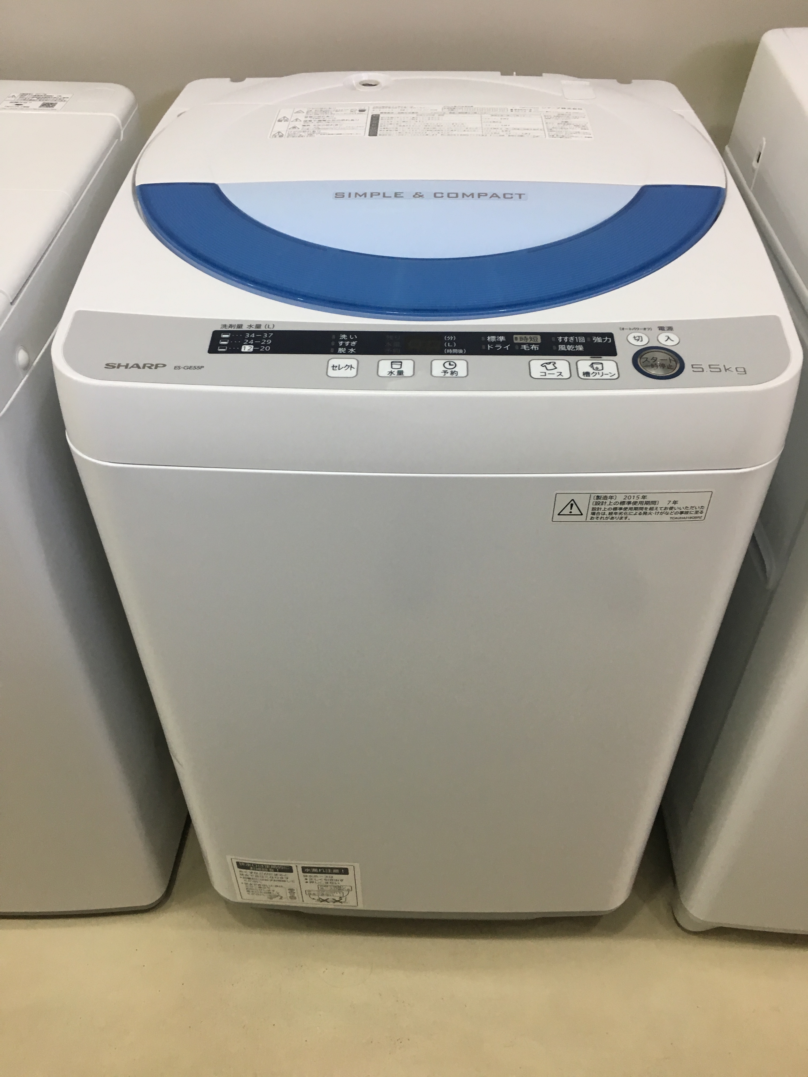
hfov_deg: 48.2
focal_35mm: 29
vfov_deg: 61.7
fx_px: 903
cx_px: 404
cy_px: 538
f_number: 2.2
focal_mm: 4.15
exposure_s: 1/33
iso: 100
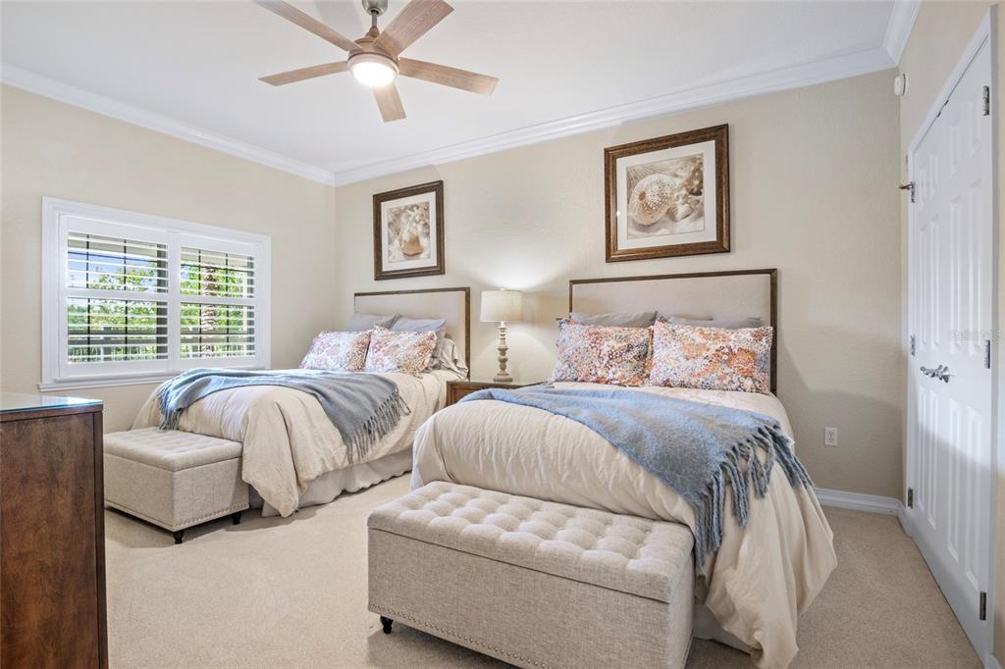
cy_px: 334
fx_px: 460
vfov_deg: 72.0
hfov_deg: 95.0
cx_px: 502
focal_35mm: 16
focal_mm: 11
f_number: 9
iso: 100
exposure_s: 2.5
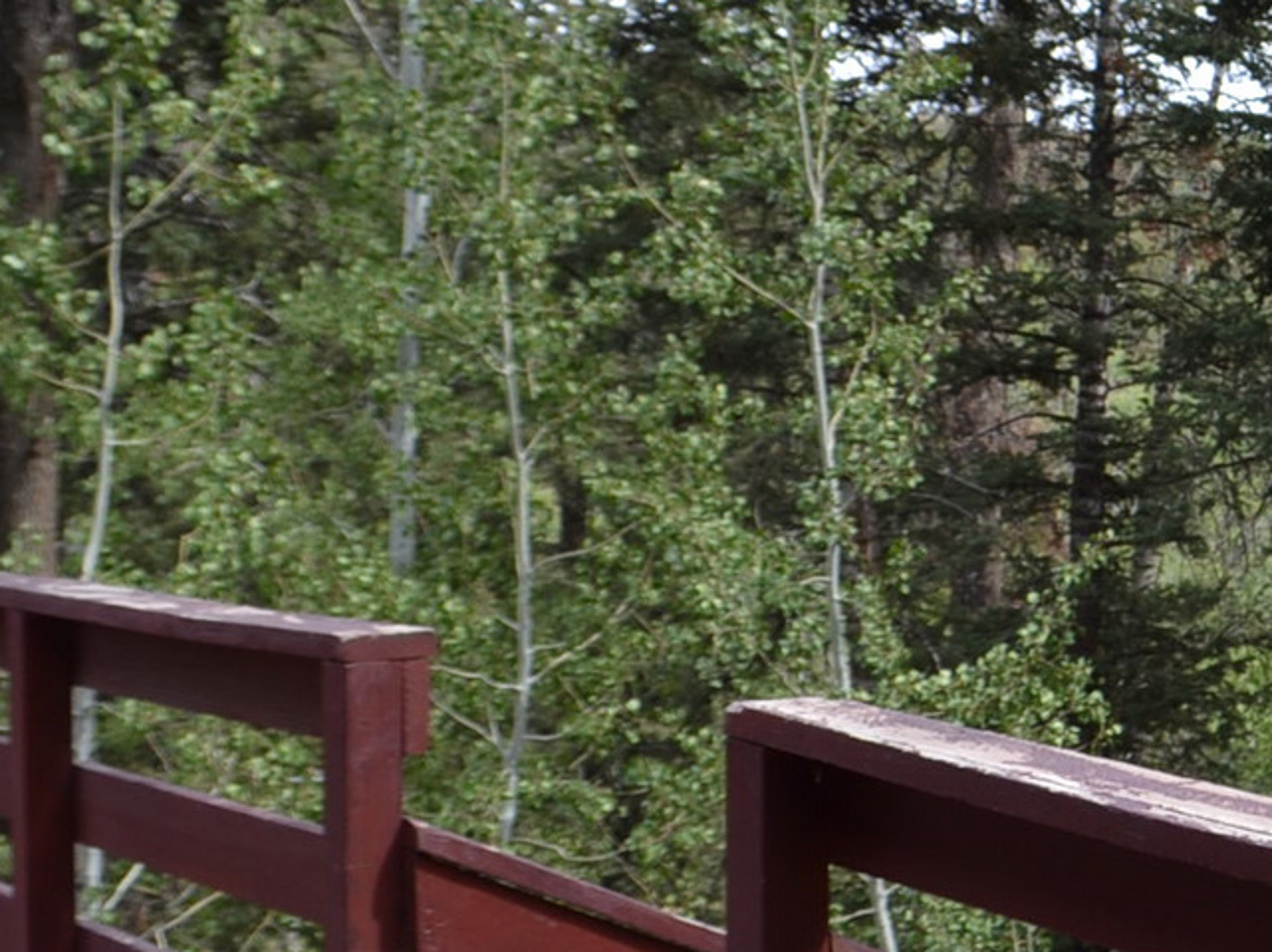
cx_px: 1365
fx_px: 3048
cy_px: 237
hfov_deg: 22.4
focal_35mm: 83
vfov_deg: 17.7
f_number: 5.6
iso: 100
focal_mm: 18
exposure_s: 1/125
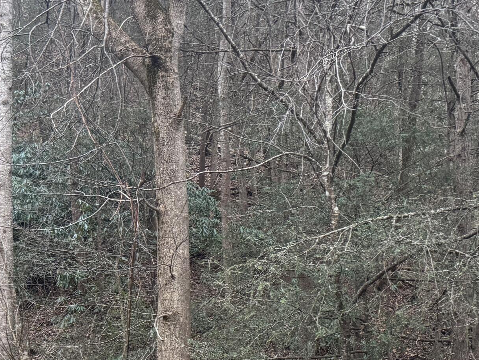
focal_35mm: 59
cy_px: 310
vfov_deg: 24.2
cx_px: 181
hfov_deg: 32.6
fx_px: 816
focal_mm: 6.76
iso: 400
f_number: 1.78
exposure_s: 1/60
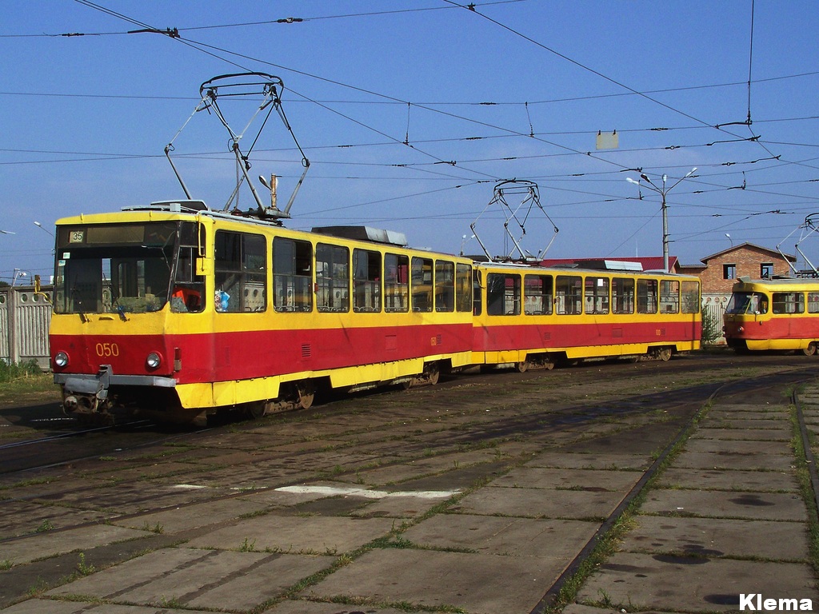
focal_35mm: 51
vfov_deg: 28.6
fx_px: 1207
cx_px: 410
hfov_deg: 37.5
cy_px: 307
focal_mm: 8.5
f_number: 7.1
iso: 100
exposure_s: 1/640
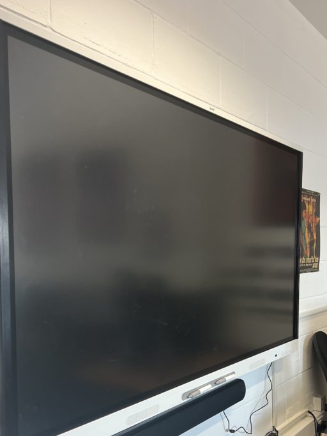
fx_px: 491
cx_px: 220
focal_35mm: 39
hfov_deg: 36.4
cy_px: 280
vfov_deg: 47.3
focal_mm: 5.7
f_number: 1.5
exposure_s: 1/100
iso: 125
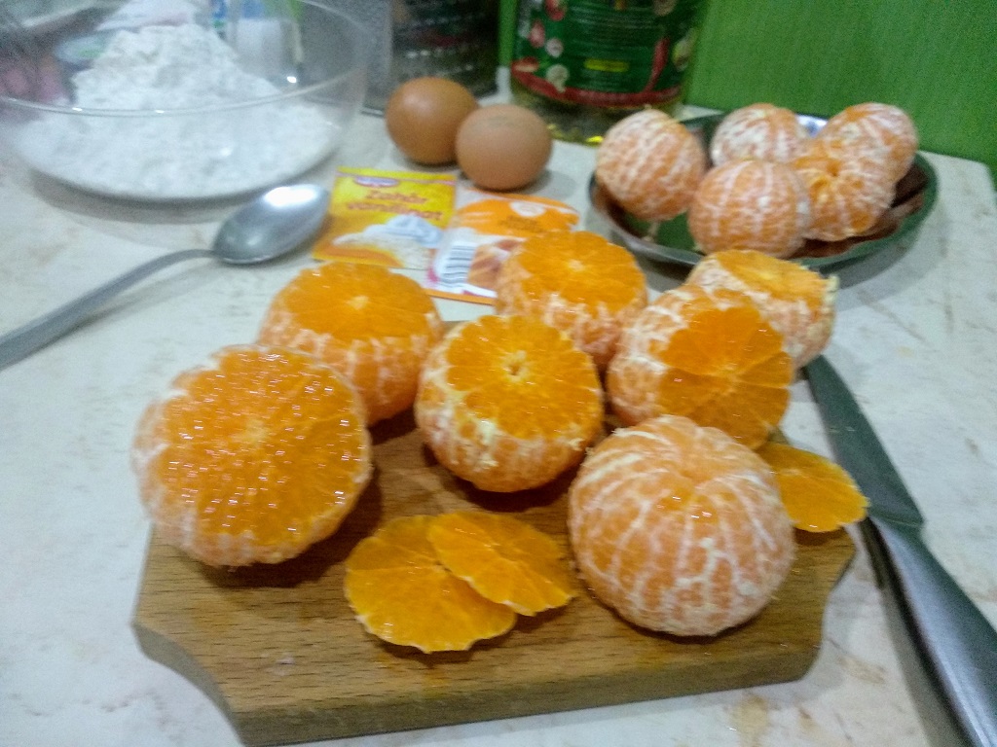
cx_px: 498
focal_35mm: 26
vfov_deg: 53.1
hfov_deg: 67.3
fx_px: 749
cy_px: 374
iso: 1000
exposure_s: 1/17
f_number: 2.2
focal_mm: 3.81
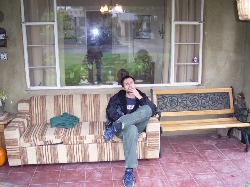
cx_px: 125
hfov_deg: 49.0
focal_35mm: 38
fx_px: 274
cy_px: 94
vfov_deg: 37.7
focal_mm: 8
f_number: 2.8
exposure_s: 1/60
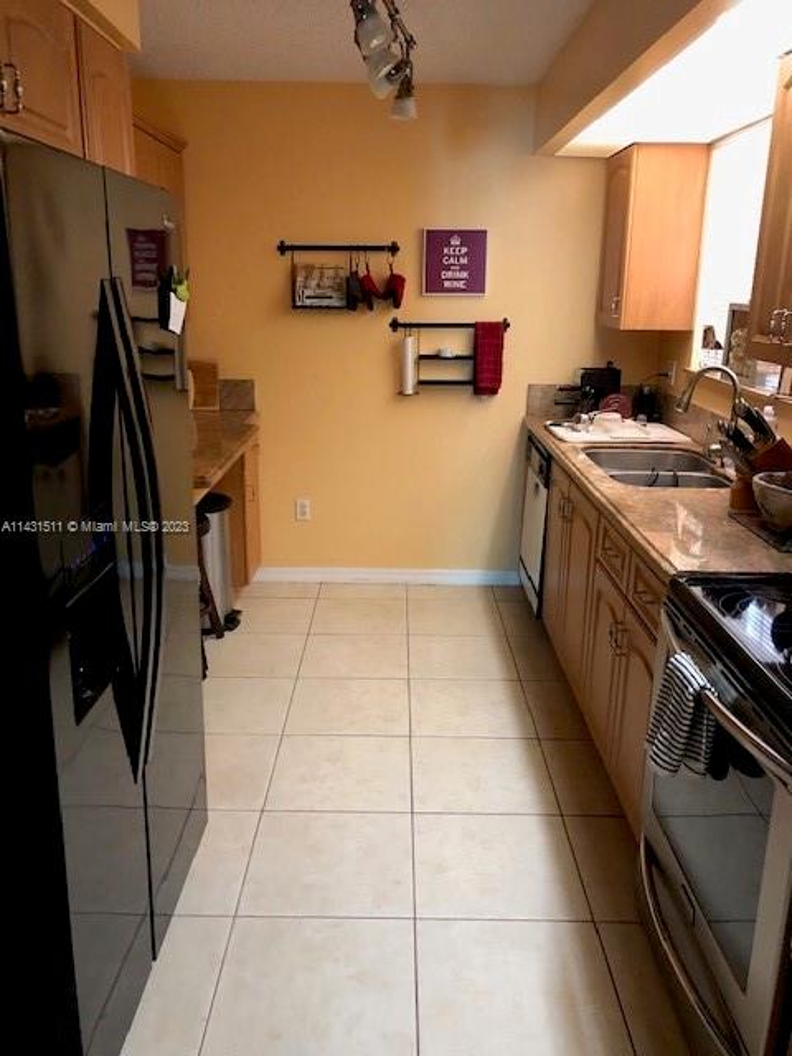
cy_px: 528
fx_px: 854
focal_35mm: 28
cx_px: 396
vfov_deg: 63.4
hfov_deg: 49.7
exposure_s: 1/15
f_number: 1.8
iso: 100
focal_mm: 4
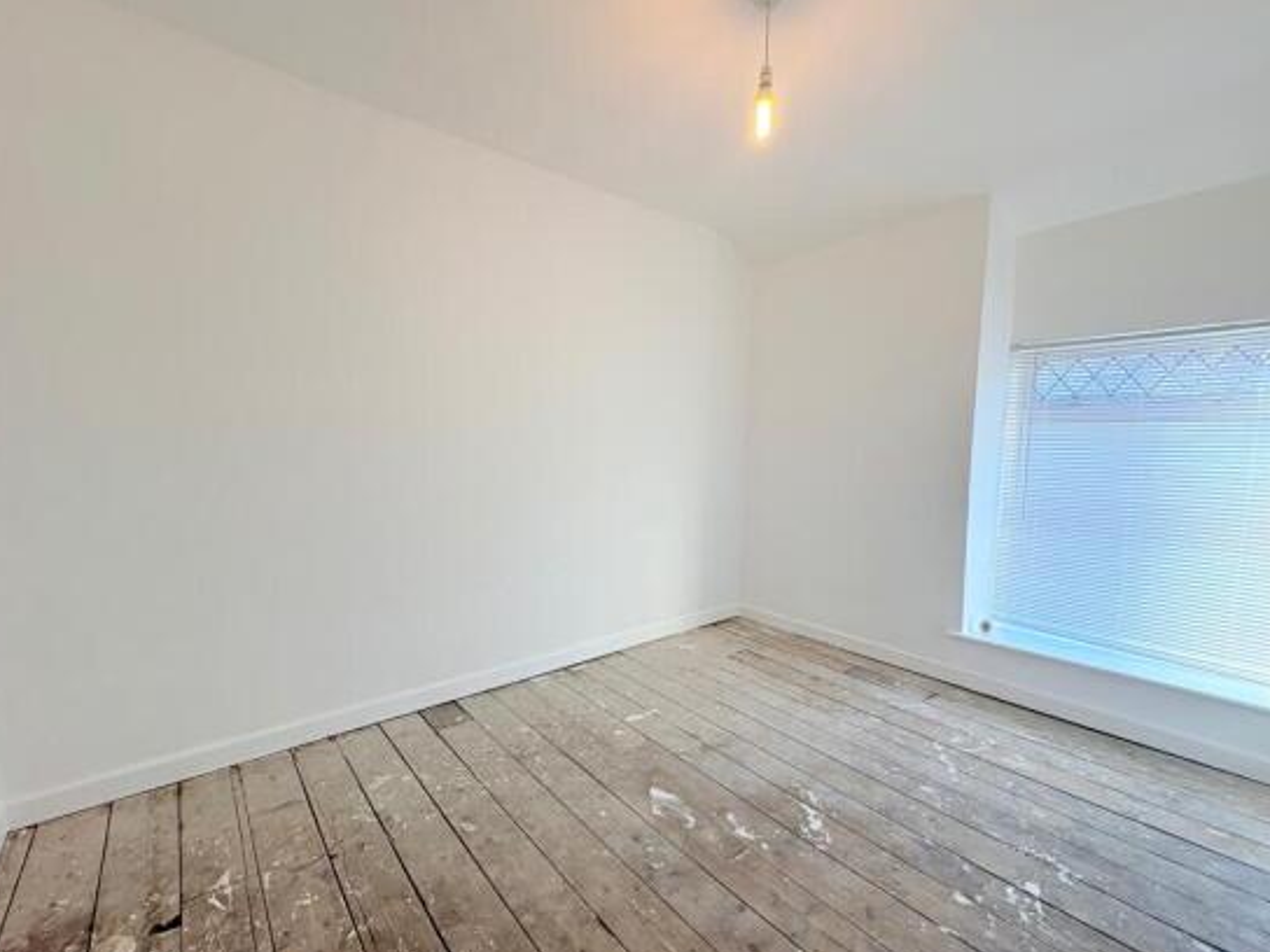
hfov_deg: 98.1
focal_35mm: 15
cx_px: 613
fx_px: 550
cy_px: 489
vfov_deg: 81.7
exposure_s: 1/100
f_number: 2.2
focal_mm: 2.22
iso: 80
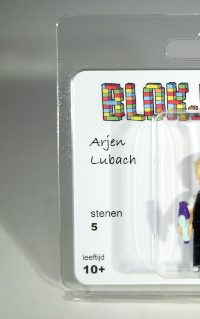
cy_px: 159
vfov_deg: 25.2
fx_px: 715
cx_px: 190
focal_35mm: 82
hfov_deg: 15.7
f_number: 5
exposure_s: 1/125
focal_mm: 35
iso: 100
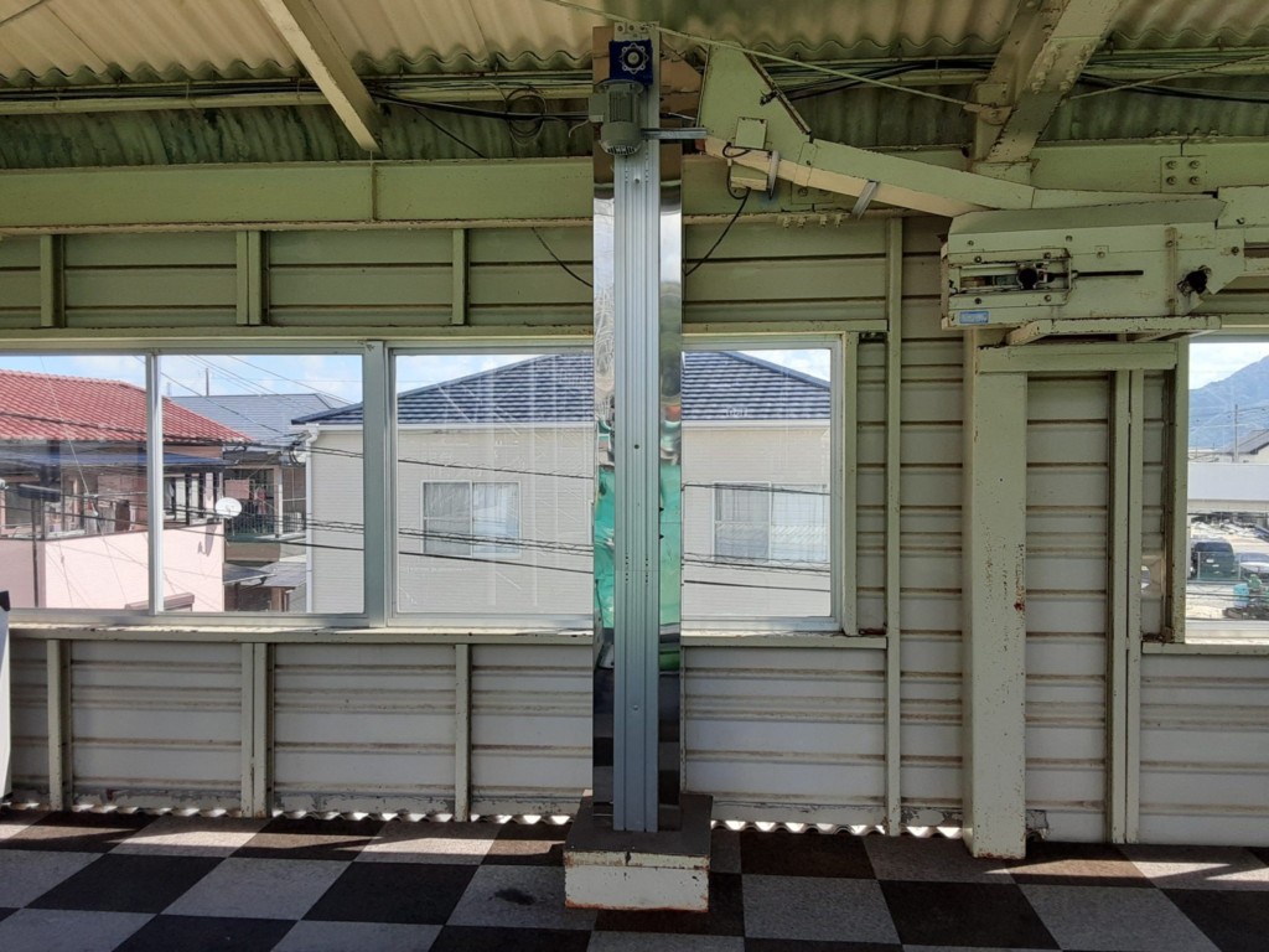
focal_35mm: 27
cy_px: 476
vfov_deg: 51.4
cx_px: 634
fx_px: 990
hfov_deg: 65.3
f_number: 1.9
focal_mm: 2.91
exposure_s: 1/598
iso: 40
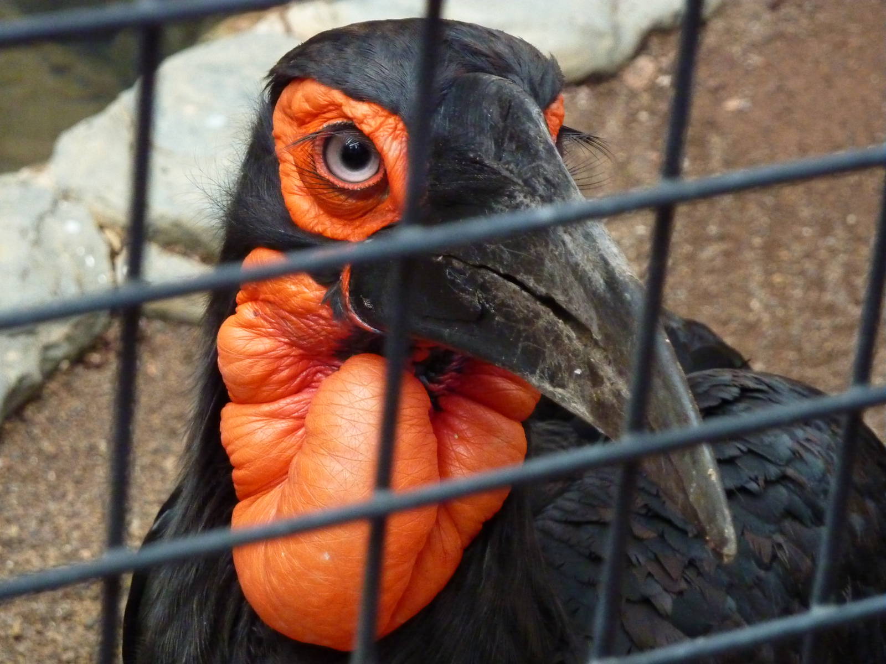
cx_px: 443
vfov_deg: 9.4
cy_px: 332
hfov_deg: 12.5
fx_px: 4044
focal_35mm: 158
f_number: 4.5
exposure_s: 1/125
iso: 800
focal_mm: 25.9
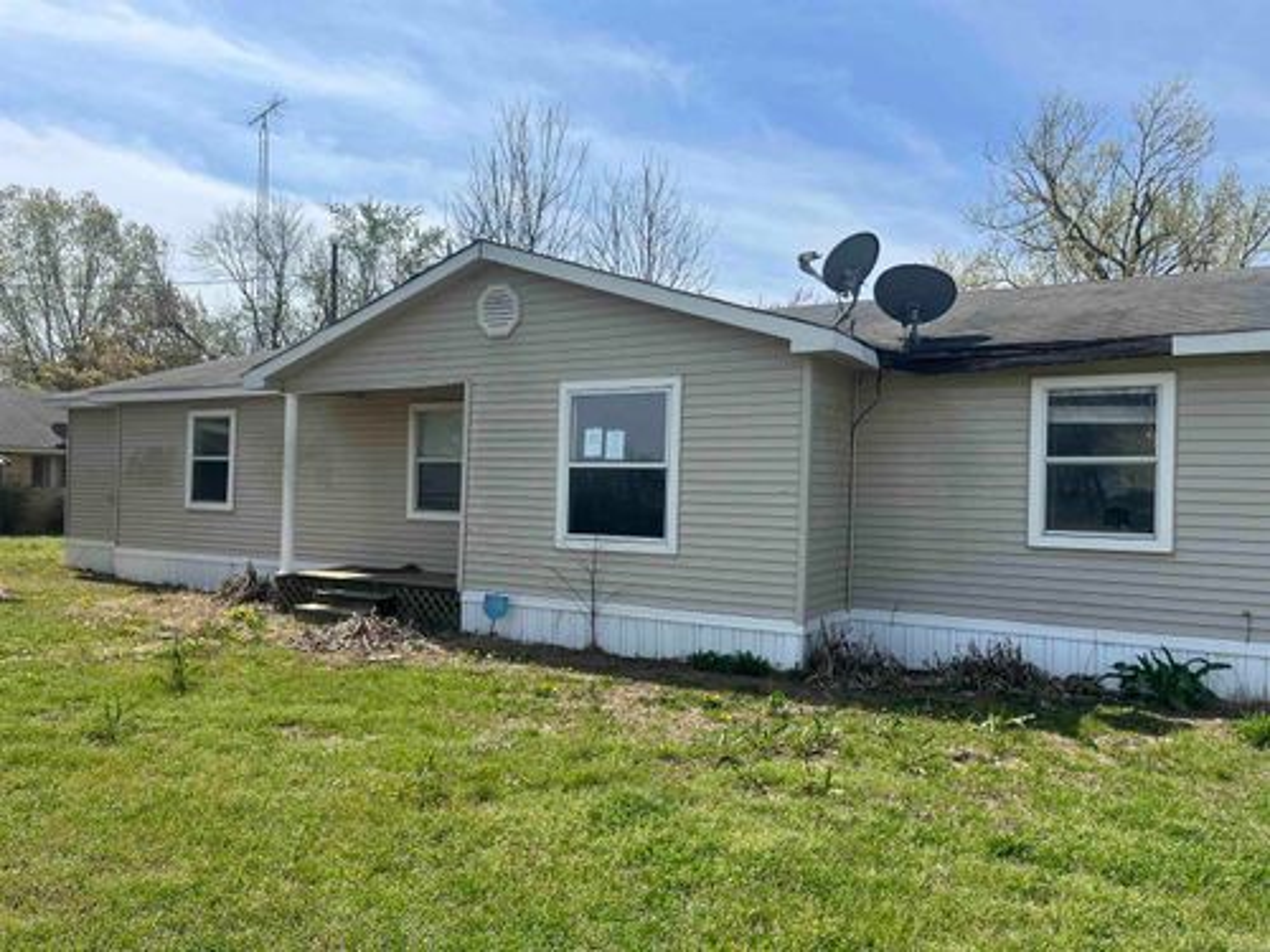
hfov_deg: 67.3
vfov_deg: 53.1
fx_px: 954
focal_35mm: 26
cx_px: 635
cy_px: 476
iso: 50
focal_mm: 5.1
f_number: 1.6
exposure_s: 1/4016
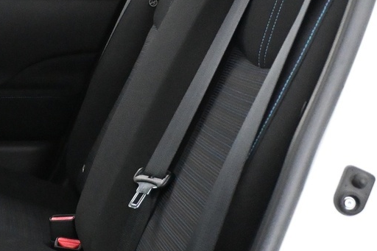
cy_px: 35
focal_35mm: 95
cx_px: -62
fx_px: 994
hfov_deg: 20.3
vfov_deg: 14.3
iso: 5600
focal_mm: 20
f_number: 3.8
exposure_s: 1/60
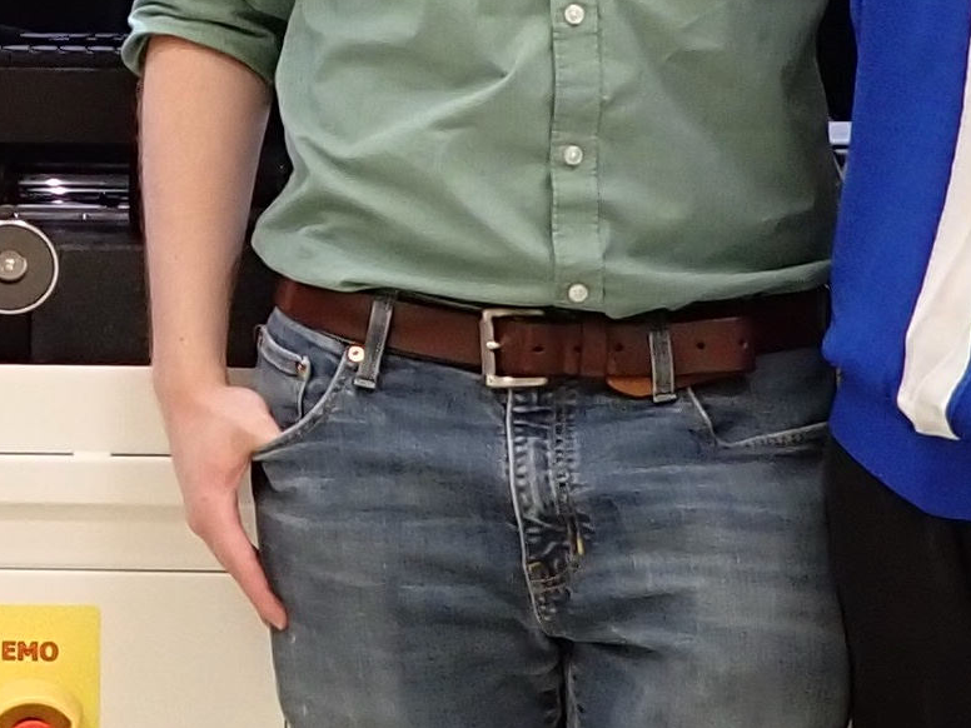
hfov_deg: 19.5
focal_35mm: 95
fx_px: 2665
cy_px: -105
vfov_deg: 15.1
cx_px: -182
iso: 200
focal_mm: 4.5
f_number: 2
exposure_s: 1/50
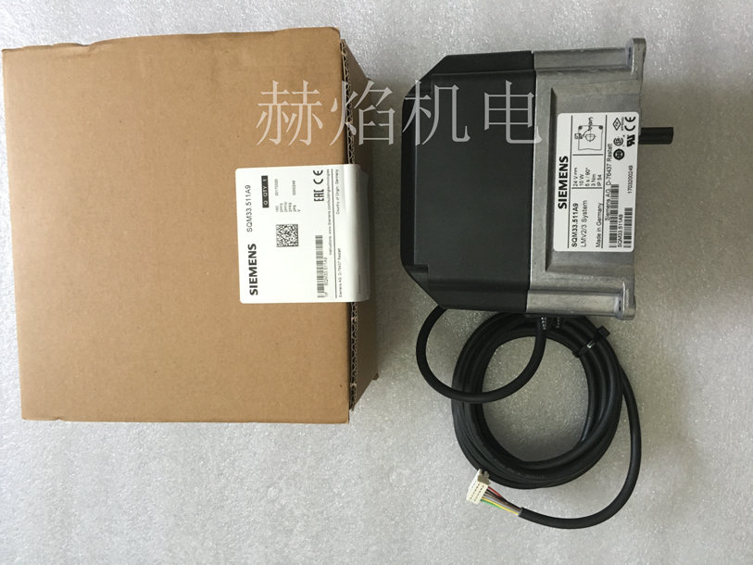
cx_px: 376
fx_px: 631
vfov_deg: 48.2
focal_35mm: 29
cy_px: 282
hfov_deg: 61.7
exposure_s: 1/33
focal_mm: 4.15
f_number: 2.2
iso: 160
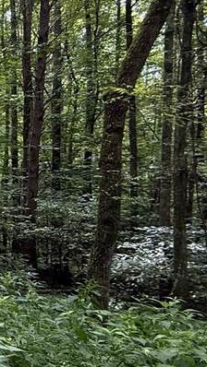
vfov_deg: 42.1
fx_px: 478
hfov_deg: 13.8
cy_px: 188
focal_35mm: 49
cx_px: -326
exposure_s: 1/99
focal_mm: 2.22
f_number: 2.2
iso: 100
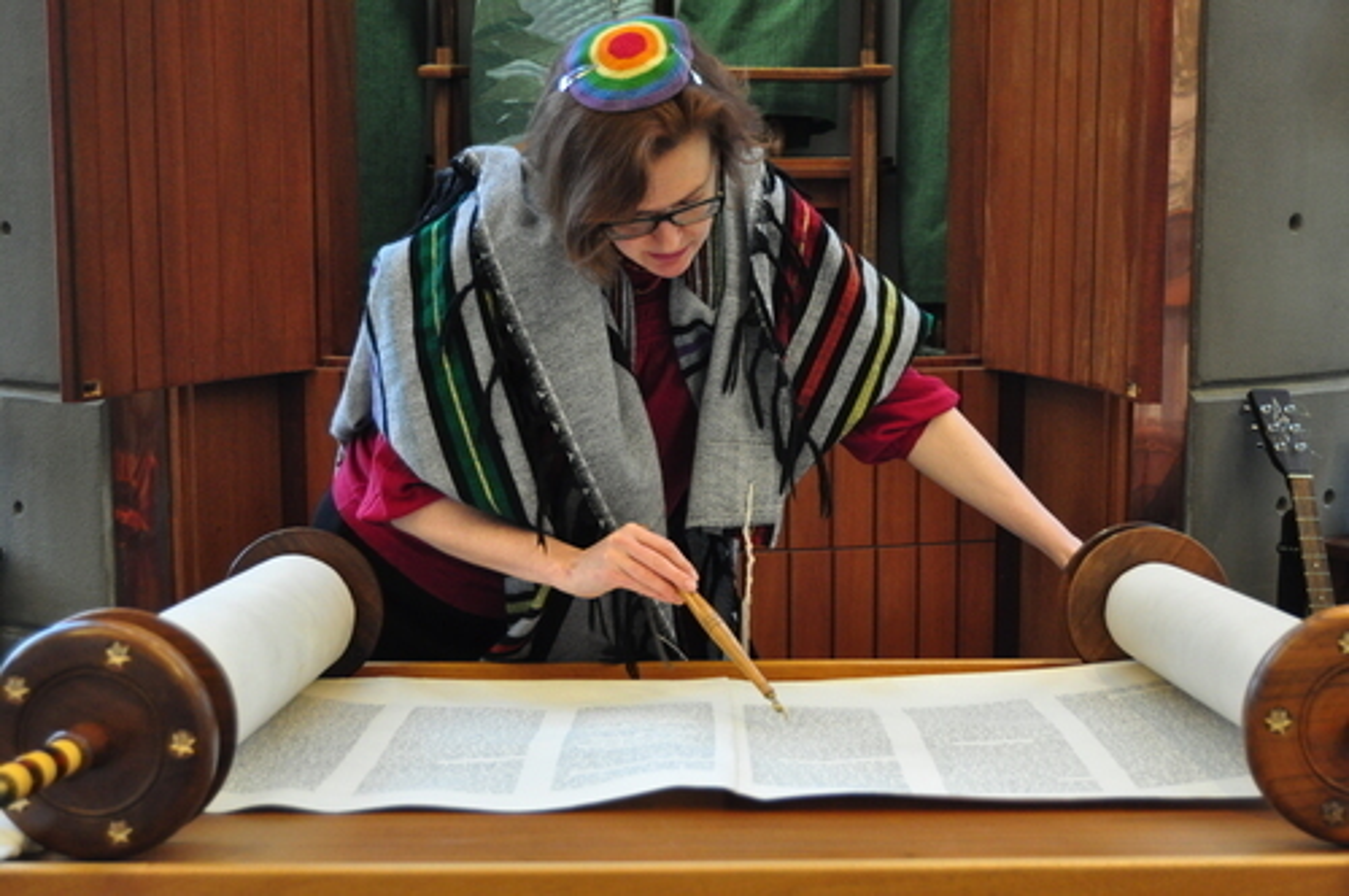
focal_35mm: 52
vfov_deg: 25.7
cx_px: 674
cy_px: 448
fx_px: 1965
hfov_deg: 37.9
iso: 1600
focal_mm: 35
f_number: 4.5
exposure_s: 1/100
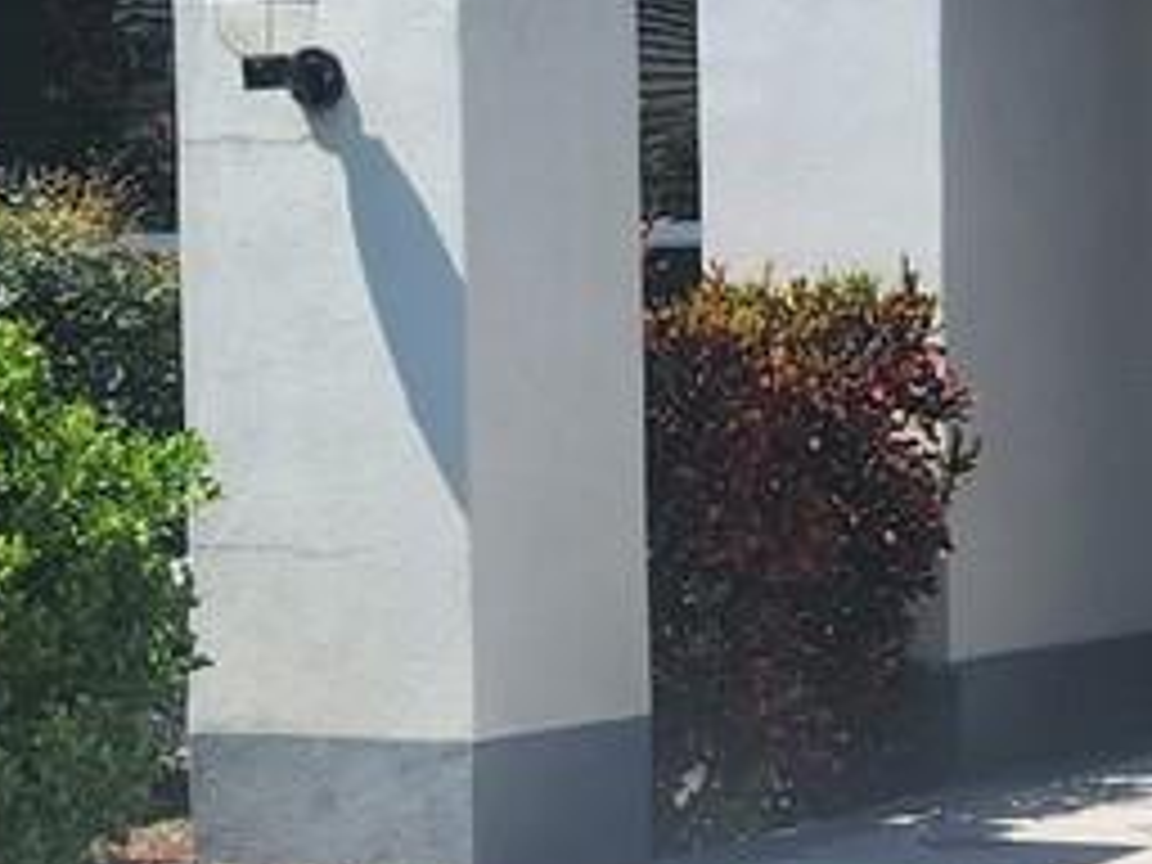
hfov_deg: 13.7
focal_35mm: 144
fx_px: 4792
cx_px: 868
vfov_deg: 10.3
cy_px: 392
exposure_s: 1/2027
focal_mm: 5.4
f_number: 1.8
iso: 20
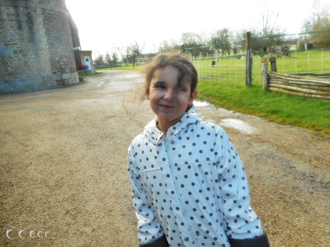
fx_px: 238
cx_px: 165
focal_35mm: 25
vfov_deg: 54.9
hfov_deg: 69.4
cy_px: 124
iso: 80
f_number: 3.7
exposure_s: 1/200
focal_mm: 4.5
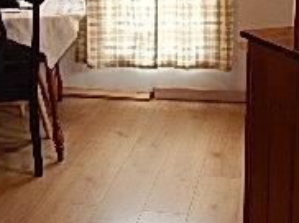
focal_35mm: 81
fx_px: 699
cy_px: 46
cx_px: 84
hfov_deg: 24.0
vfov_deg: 18.0
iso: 200
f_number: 3
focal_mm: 4
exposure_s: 1/30
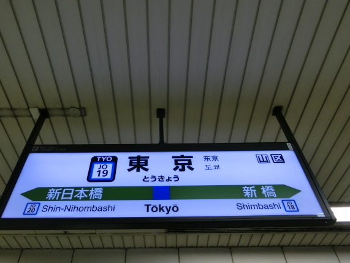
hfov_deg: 63.3
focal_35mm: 28
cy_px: 116
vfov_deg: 49.7
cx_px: 161
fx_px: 283
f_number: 3.5
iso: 200
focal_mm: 4.5
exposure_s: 1/125
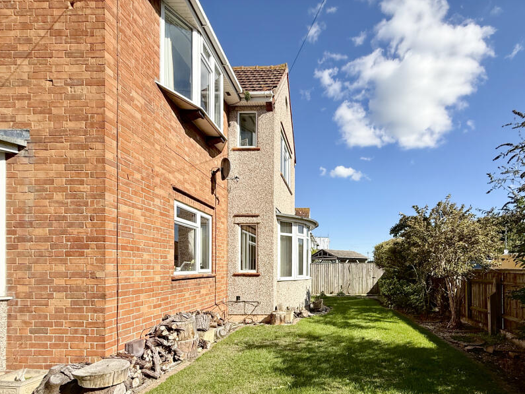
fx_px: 273
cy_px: 253
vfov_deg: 70.1
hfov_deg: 85.8
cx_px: 333
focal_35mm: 18
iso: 50
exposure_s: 1/2237
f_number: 2.2
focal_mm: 2.22
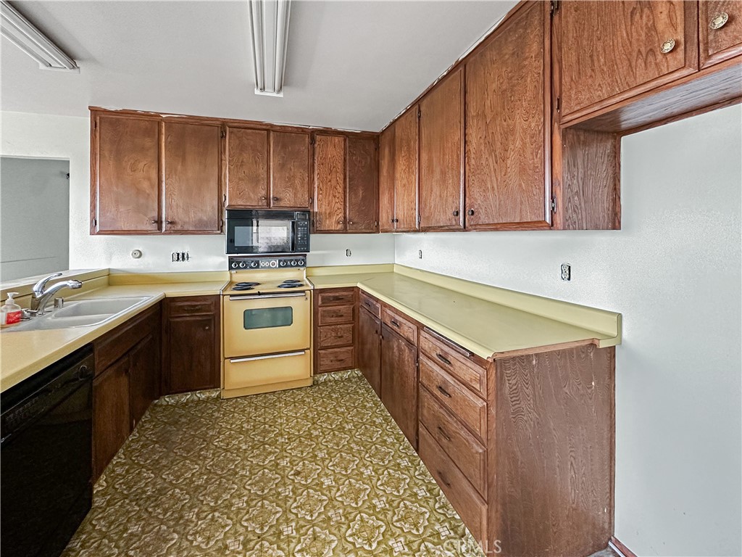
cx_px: 371
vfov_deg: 85.7
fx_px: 300
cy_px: 278
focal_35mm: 14
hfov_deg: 102.1
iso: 320
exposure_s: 1/80
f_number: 2.2
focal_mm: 2.22
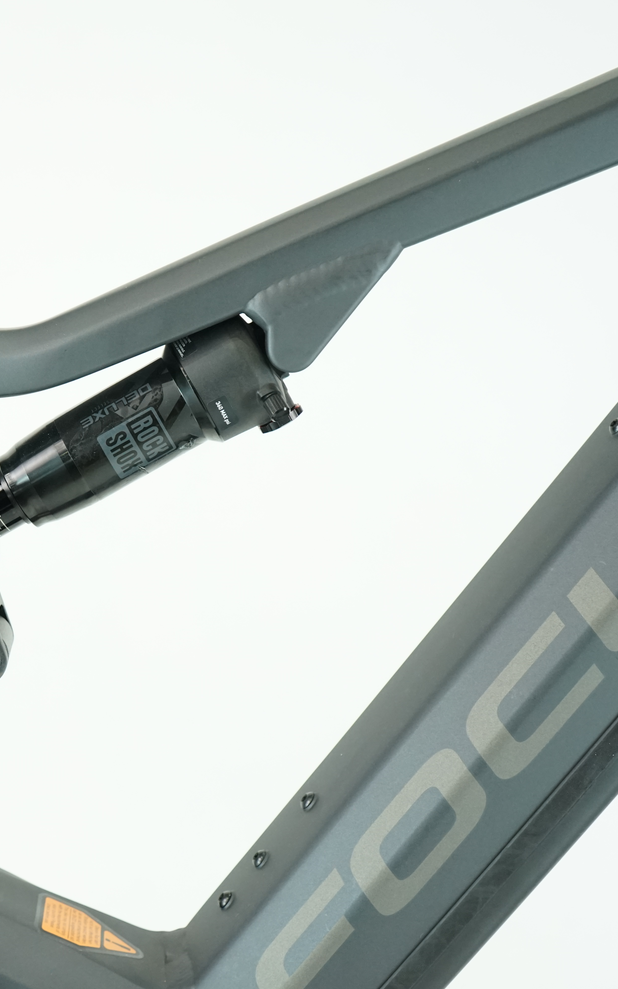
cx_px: 34
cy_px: 495
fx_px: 1320
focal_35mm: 49
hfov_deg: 25.3
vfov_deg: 41.1
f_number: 4.5
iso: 2000
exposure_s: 1/200
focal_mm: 32
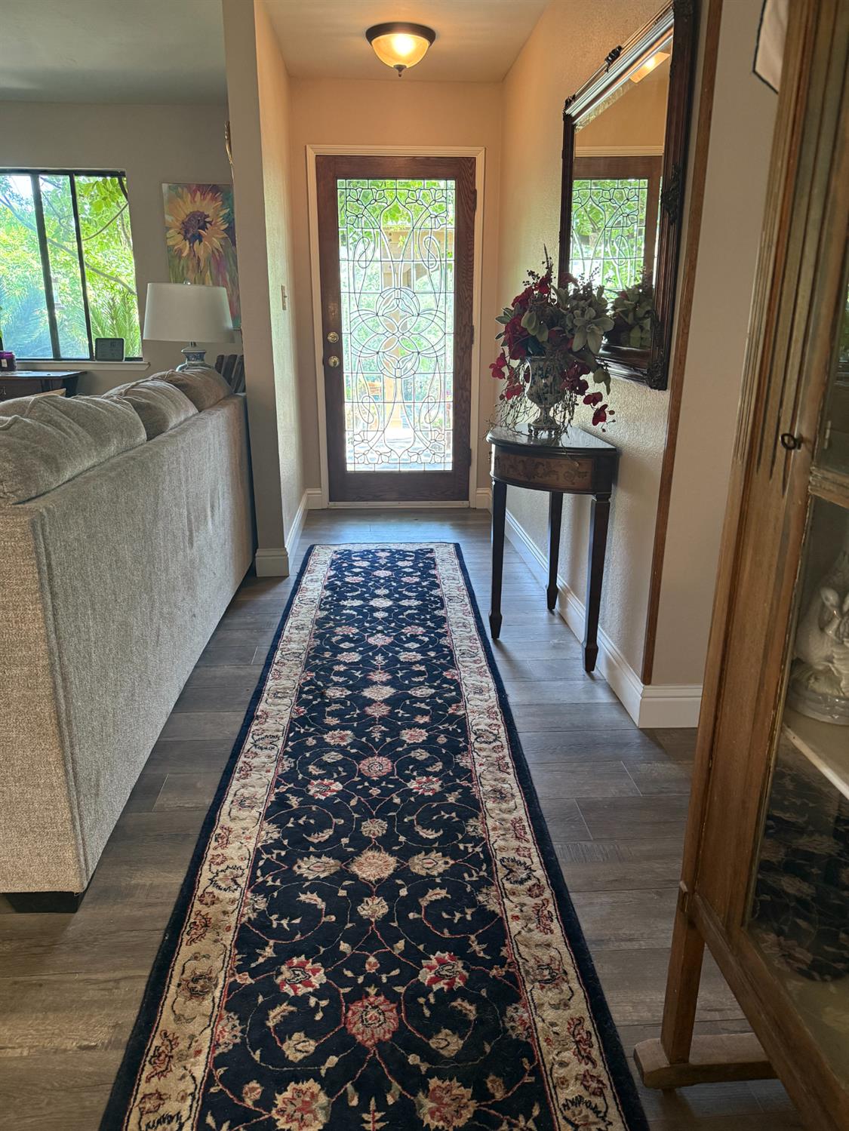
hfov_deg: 56.8
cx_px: 424
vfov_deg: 71.6
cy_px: 566
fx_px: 785
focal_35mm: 24
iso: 320
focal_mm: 6.76
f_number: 1.78
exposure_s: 1/60
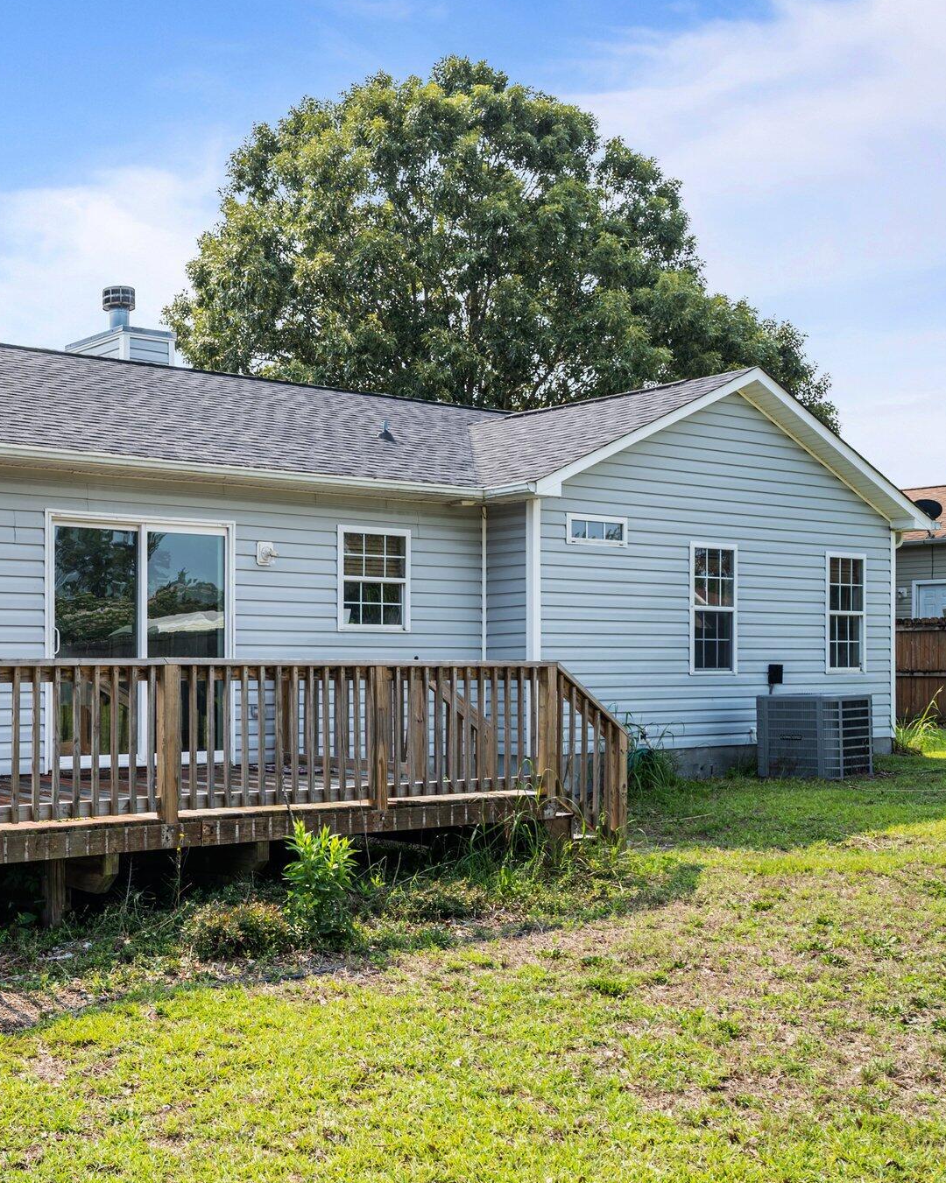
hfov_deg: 37.0
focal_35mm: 38
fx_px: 1320
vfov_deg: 48.3
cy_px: 592
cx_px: 104
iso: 64
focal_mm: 26.5
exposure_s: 1/160
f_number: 7.1
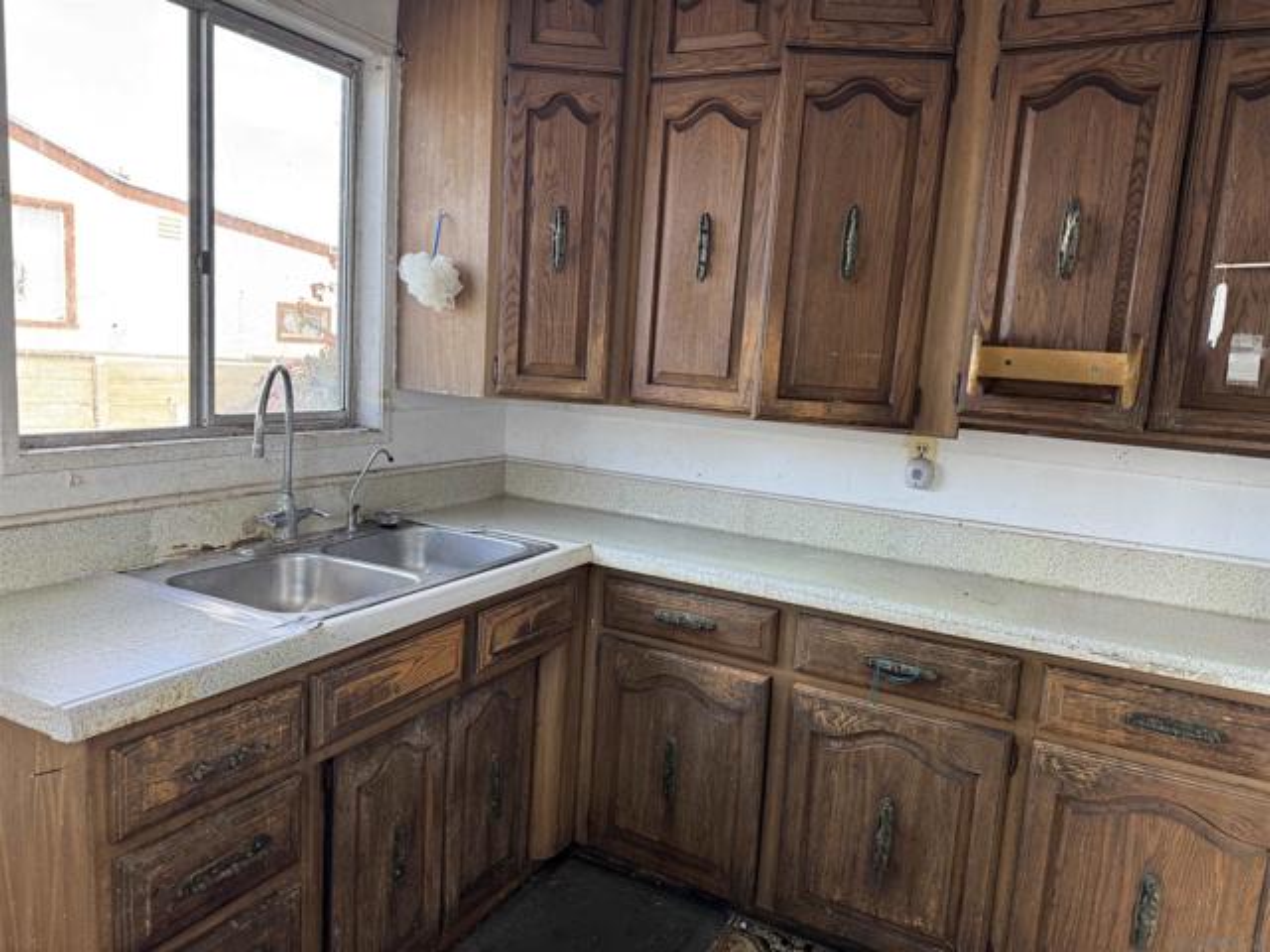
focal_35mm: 24
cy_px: 476
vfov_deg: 56.8
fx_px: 881
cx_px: 635
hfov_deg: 71.6
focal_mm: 6.76
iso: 125
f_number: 1.78
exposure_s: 1/121
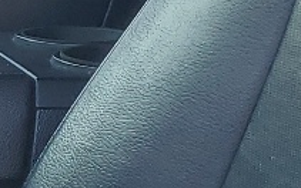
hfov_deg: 9.2
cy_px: 231
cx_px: -377
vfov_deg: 6.2
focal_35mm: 209
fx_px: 1715
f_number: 1.5
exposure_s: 1/286
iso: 50
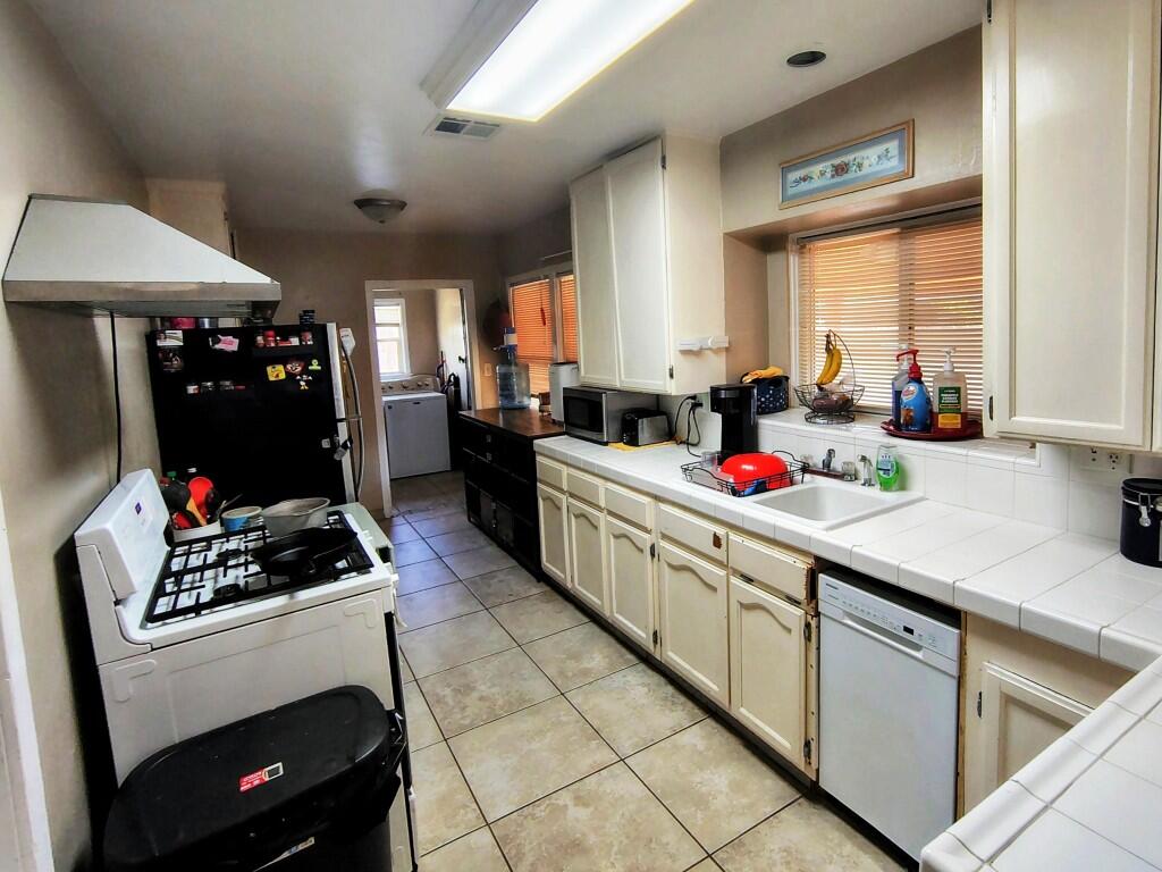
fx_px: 537
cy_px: 436
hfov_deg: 94.5
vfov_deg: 78.1
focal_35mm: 16
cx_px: 581
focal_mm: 2.13
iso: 501
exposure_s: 1/52
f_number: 2.2
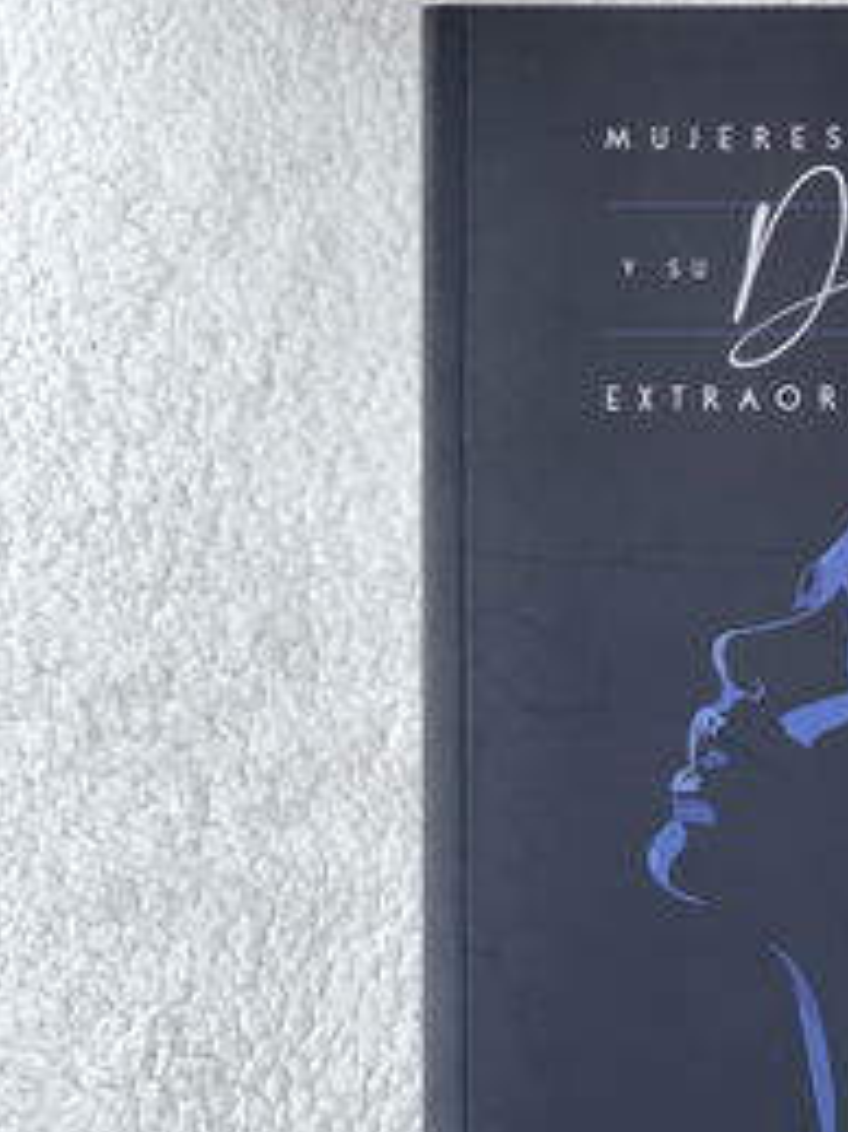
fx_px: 3498
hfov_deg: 13.6
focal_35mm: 107
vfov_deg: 18.4
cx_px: 861
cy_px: 479
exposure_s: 1/254
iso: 16
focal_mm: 6
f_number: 2.4
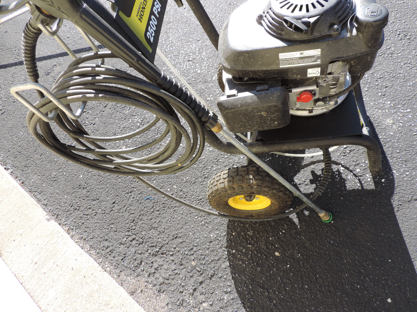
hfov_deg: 71.6
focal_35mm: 24
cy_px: 156
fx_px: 289
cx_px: 208
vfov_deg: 56.8
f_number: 3.7
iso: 80
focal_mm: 4.3
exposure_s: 1/200
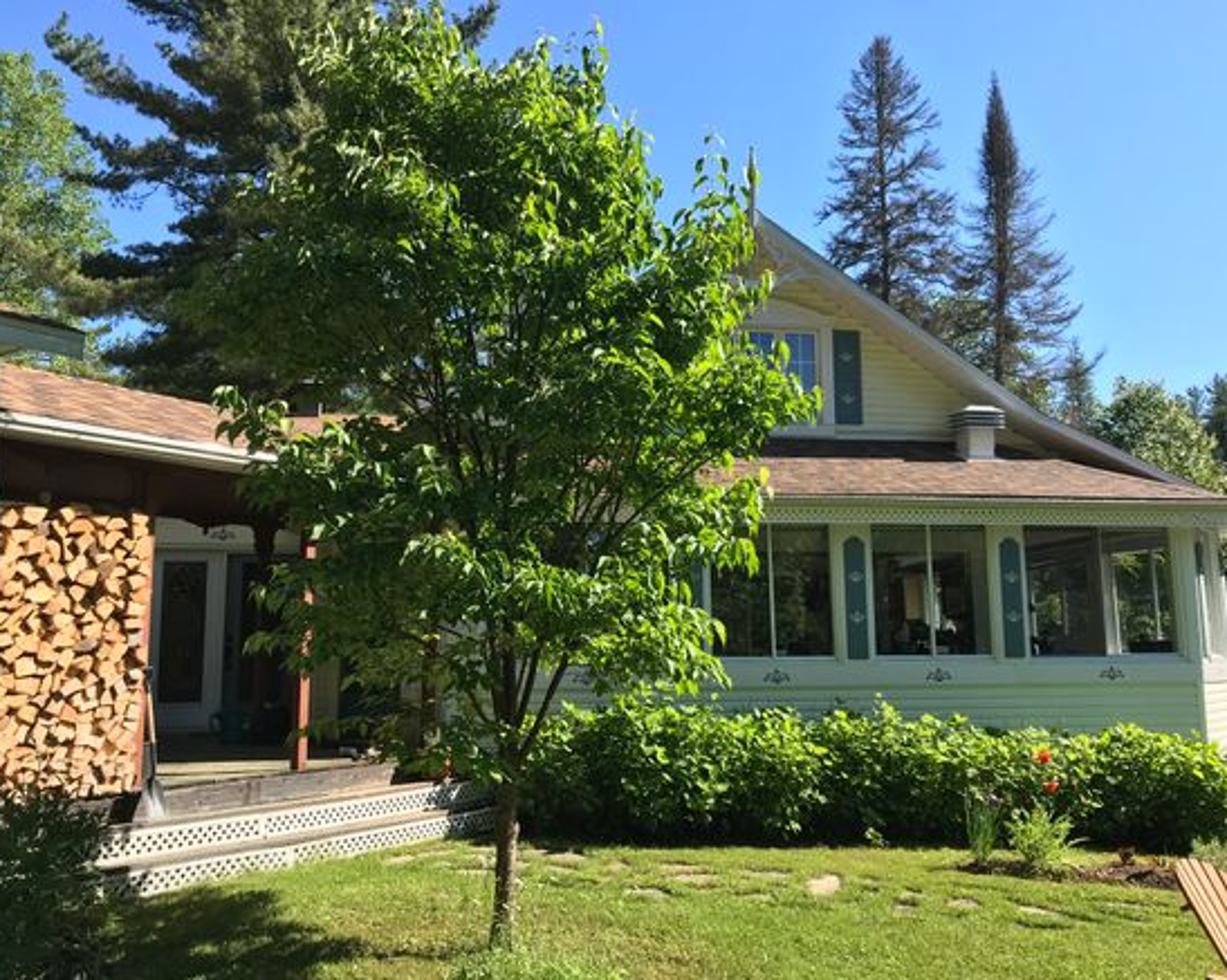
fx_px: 1089
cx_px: 610
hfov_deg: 58.8
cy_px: 498
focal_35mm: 30
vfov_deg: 48.5
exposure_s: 1/1100
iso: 20
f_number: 1.8
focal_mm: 3.99
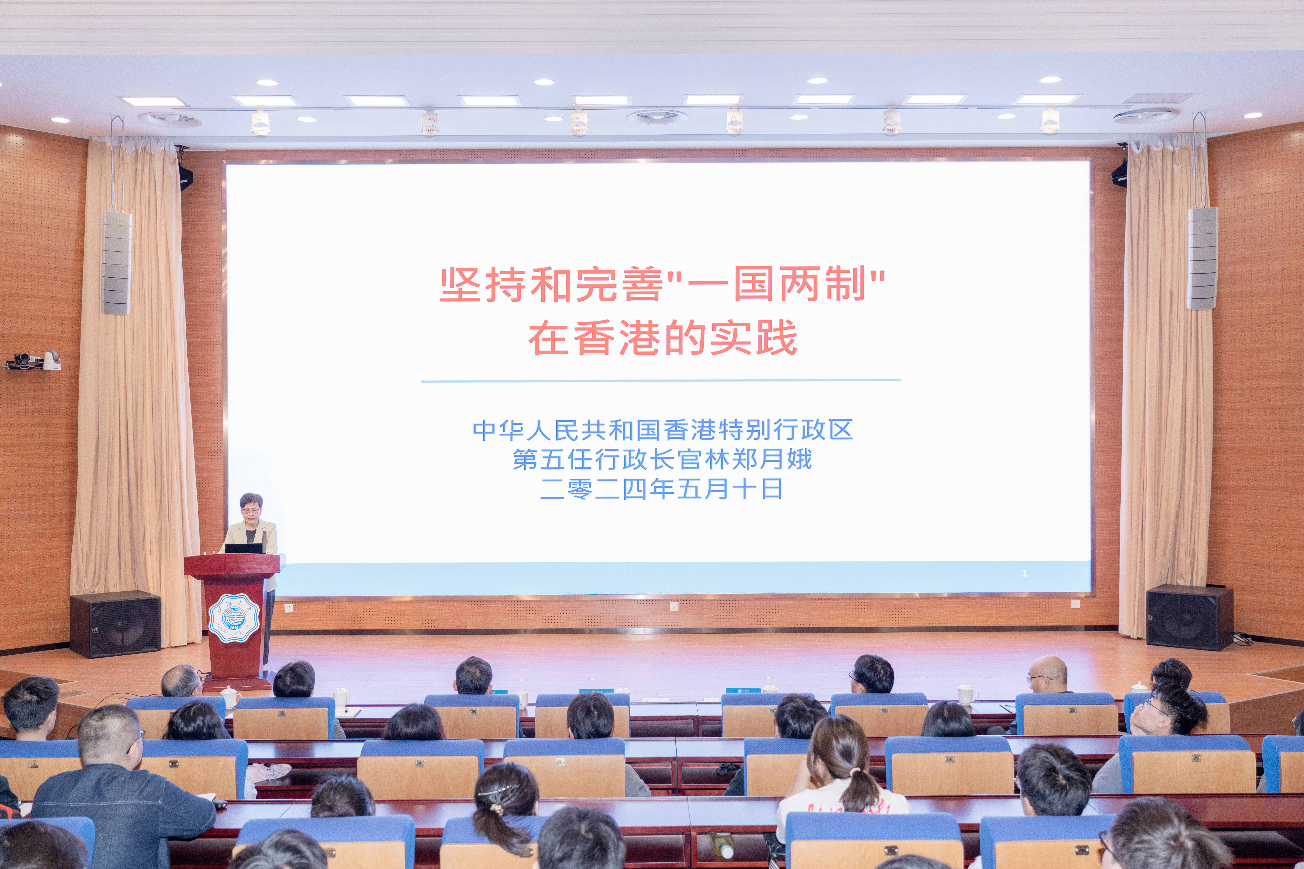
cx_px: 652
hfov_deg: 55.8
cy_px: 434
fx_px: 1231
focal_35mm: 34
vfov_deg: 38.9
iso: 640
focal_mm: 34
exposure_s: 1/100
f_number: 4.5
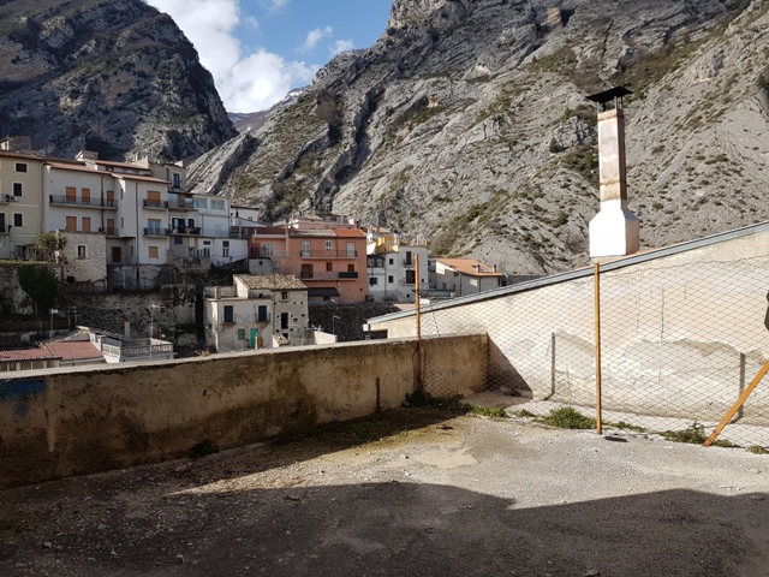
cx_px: 384
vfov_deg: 53.1
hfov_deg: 67.3
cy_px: 288
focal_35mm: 26
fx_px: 578
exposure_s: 1/2120
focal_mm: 4.2
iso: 40
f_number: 1.7
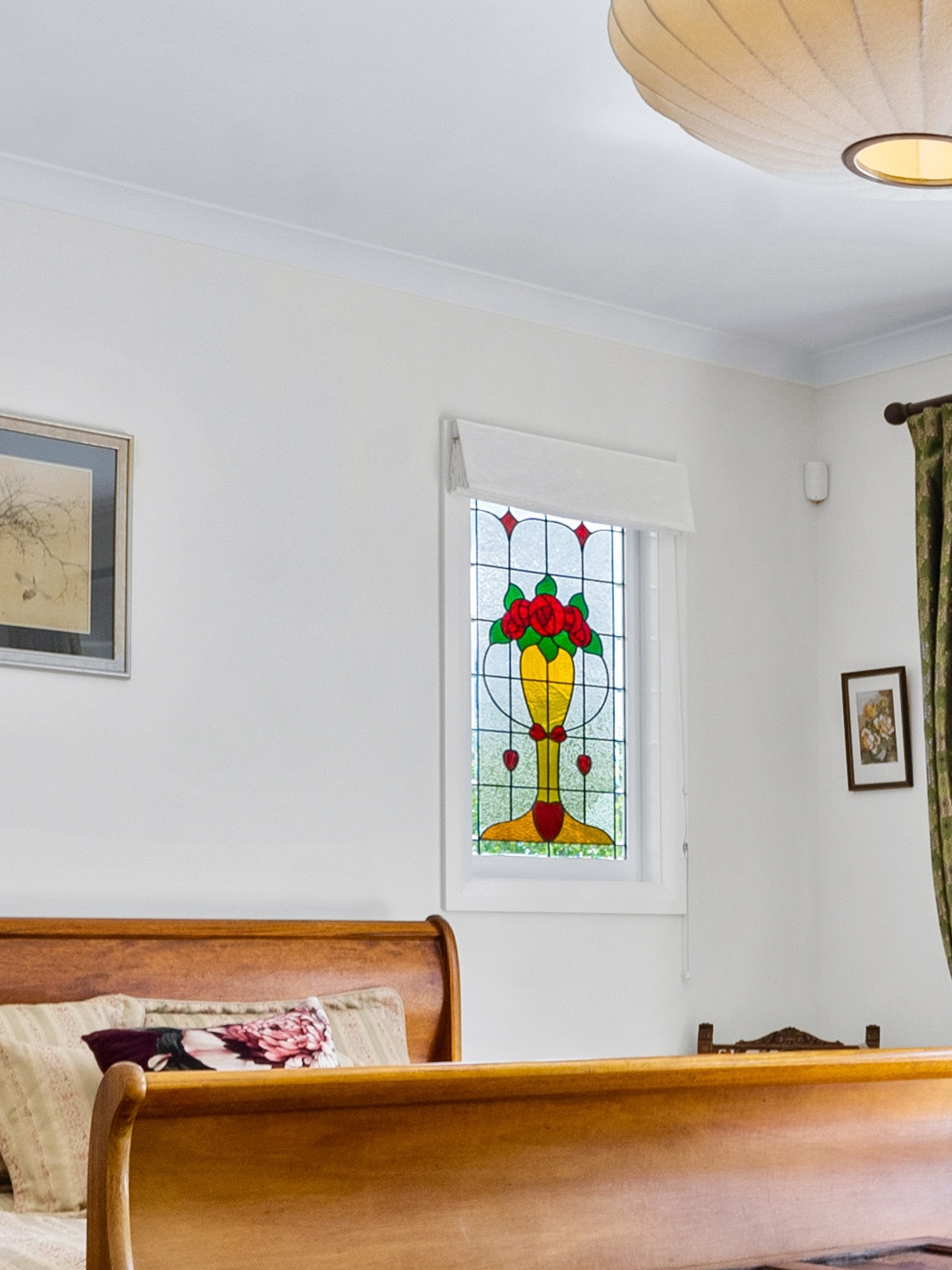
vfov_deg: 30.3
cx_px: 1135
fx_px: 2279
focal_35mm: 62
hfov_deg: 21.9
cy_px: 1040
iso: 400
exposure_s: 1/60
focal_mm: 15.8
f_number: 10
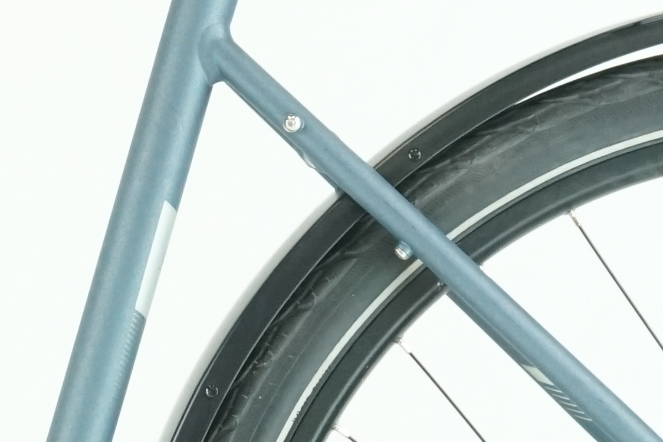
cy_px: 277
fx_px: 5505
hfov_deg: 6.8
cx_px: -249
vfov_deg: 4.6
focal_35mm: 299
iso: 2500
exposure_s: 1/200
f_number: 5.6
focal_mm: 56
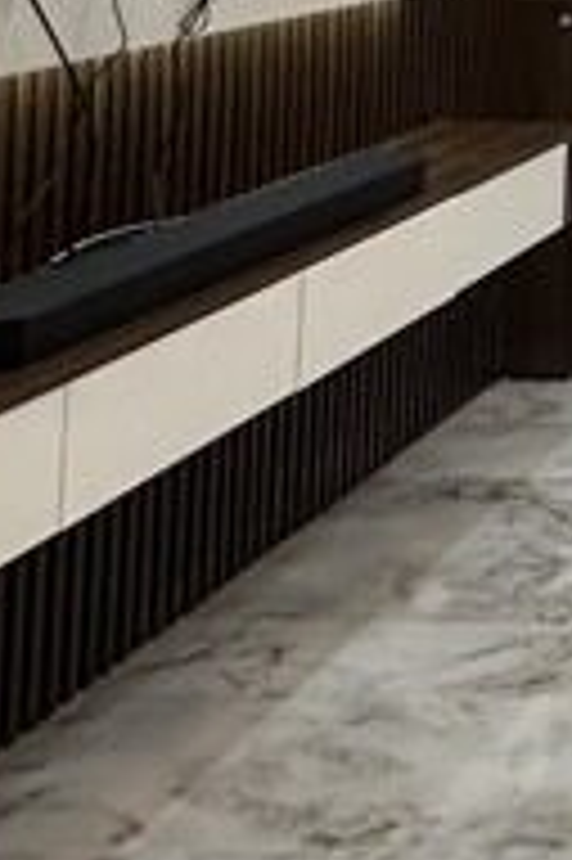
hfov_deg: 13.5
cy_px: -252
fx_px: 1862
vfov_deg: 23.1
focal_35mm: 78
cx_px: 1306
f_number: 2.2
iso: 250
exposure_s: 1/100
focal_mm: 2.22
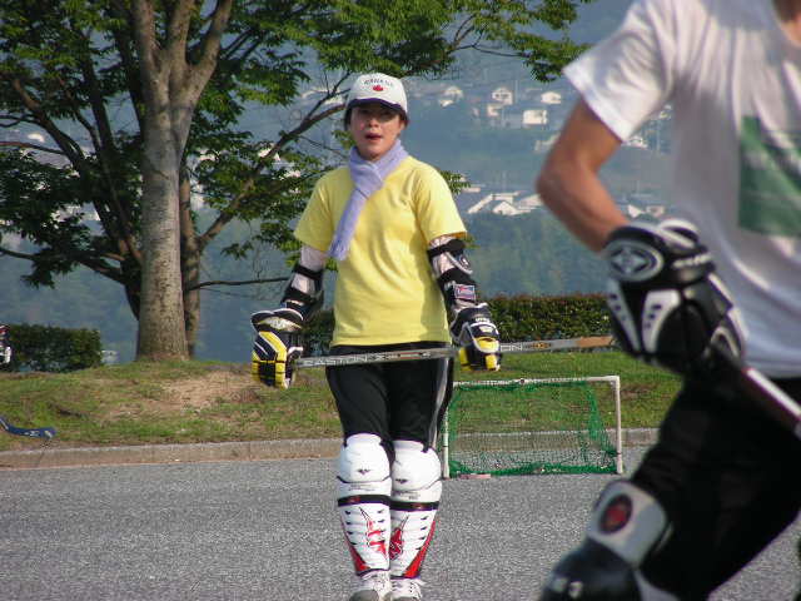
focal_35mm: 380
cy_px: 300
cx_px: 400
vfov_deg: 3.9
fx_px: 8793
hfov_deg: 5.2
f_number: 4
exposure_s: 1/395
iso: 50
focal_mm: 63.3
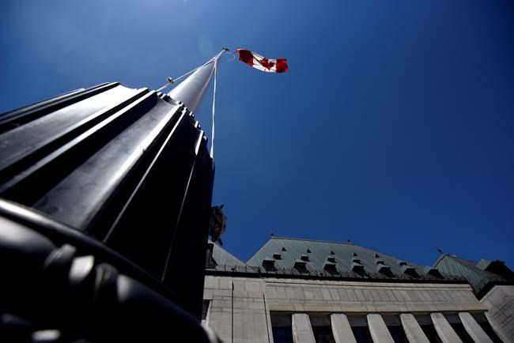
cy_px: 172
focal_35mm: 16
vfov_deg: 73.8
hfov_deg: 96.7
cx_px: 257
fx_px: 229
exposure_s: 1/2500
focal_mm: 16
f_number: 4
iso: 100
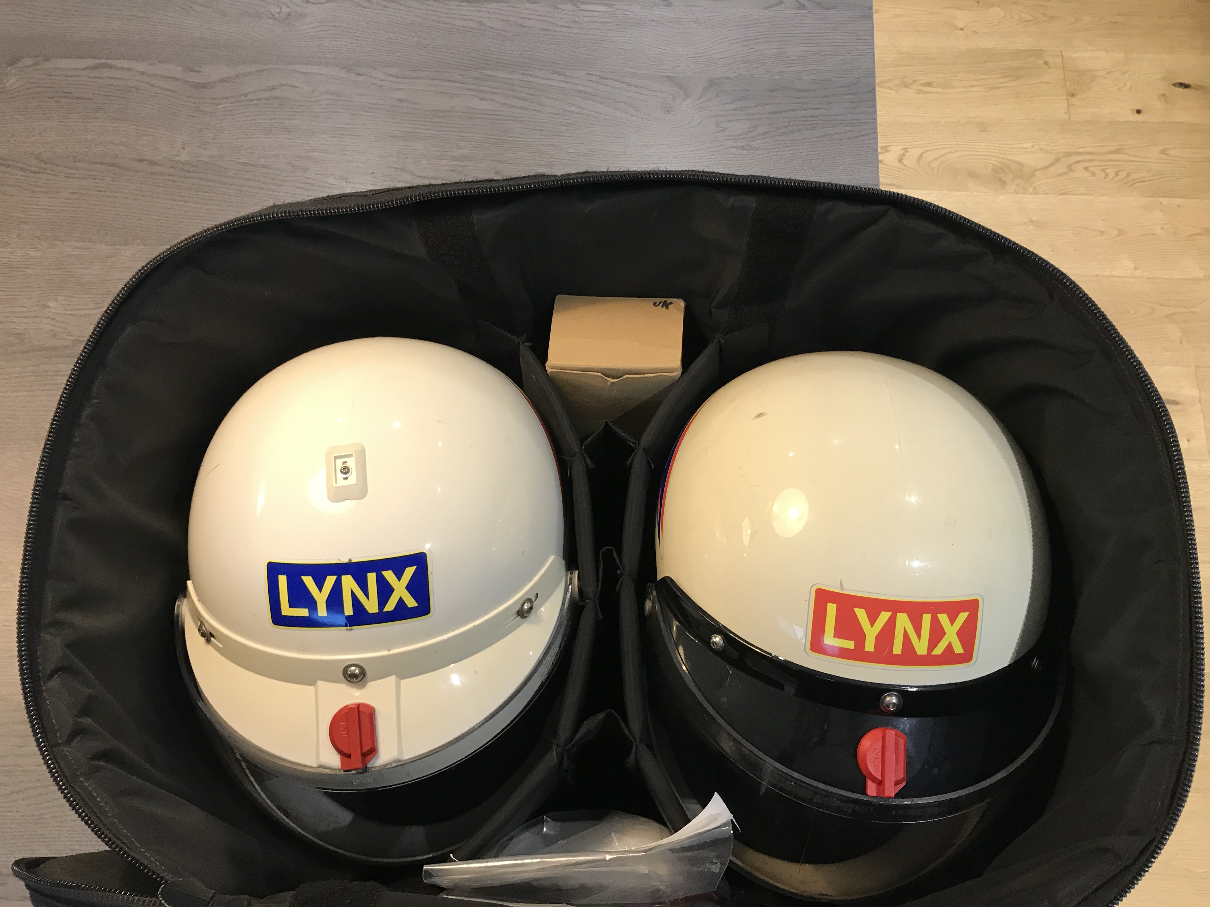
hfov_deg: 63.4
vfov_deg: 49.7
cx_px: 605
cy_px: 454
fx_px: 979
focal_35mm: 28
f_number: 1.8
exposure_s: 1/25
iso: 32
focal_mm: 3.99
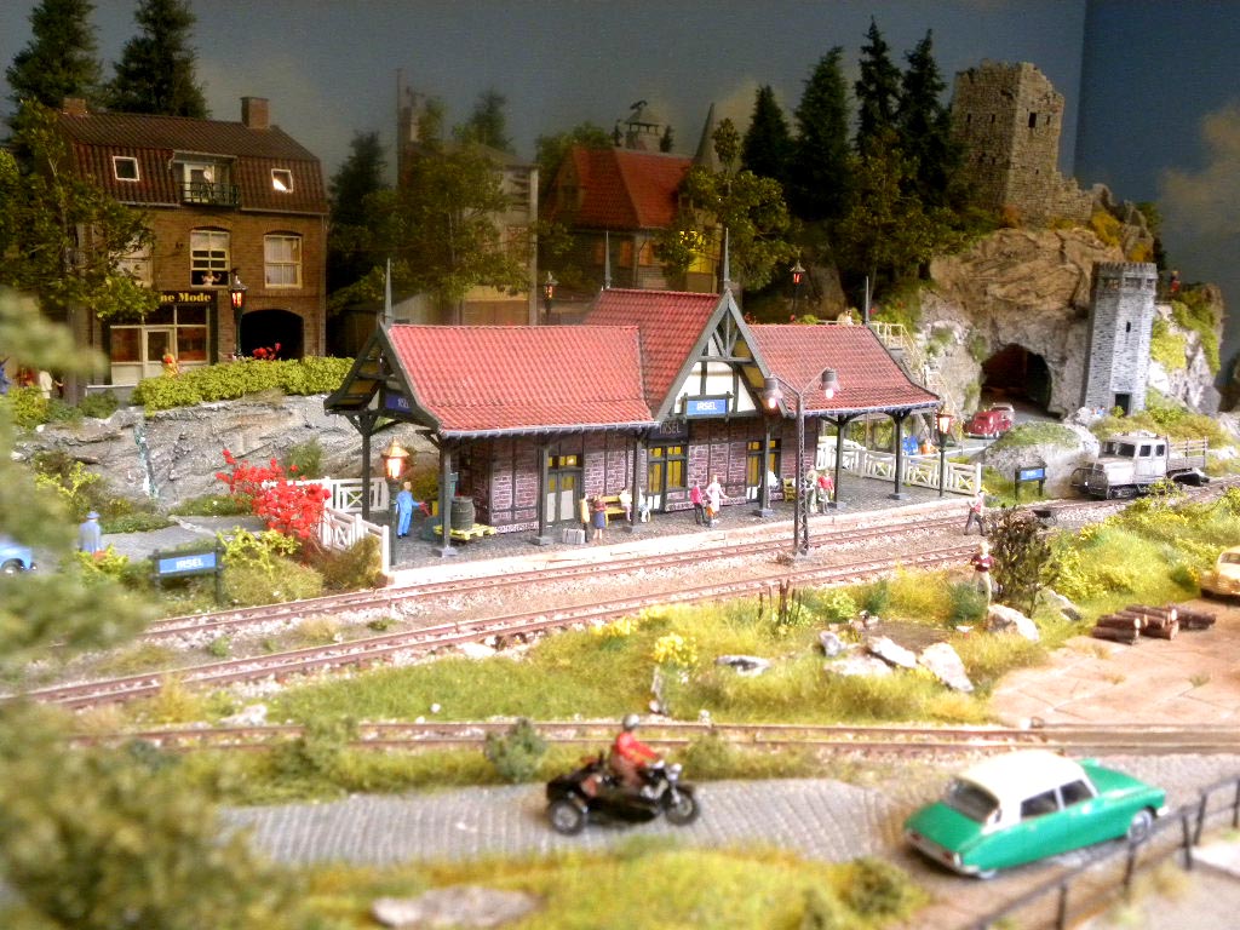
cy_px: 465
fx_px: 1325
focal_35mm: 37
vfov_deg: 38.7
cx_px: 620
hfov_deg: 50.1
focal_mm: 6.6
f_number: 3.2
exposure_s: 1/51.3
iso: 400
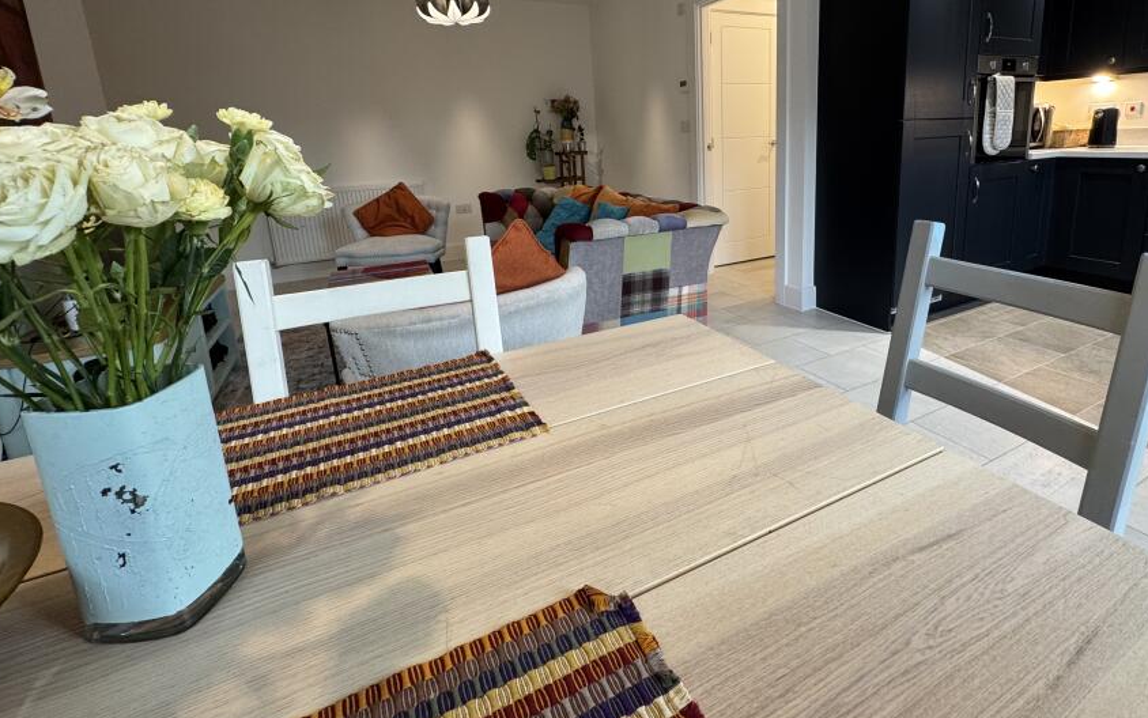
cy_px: 250
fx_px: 563
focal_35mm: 18
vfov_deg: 63.7
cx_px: 653
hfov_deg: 90.5
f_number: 2.2
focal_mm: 2.22
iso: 200
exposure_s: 1/50
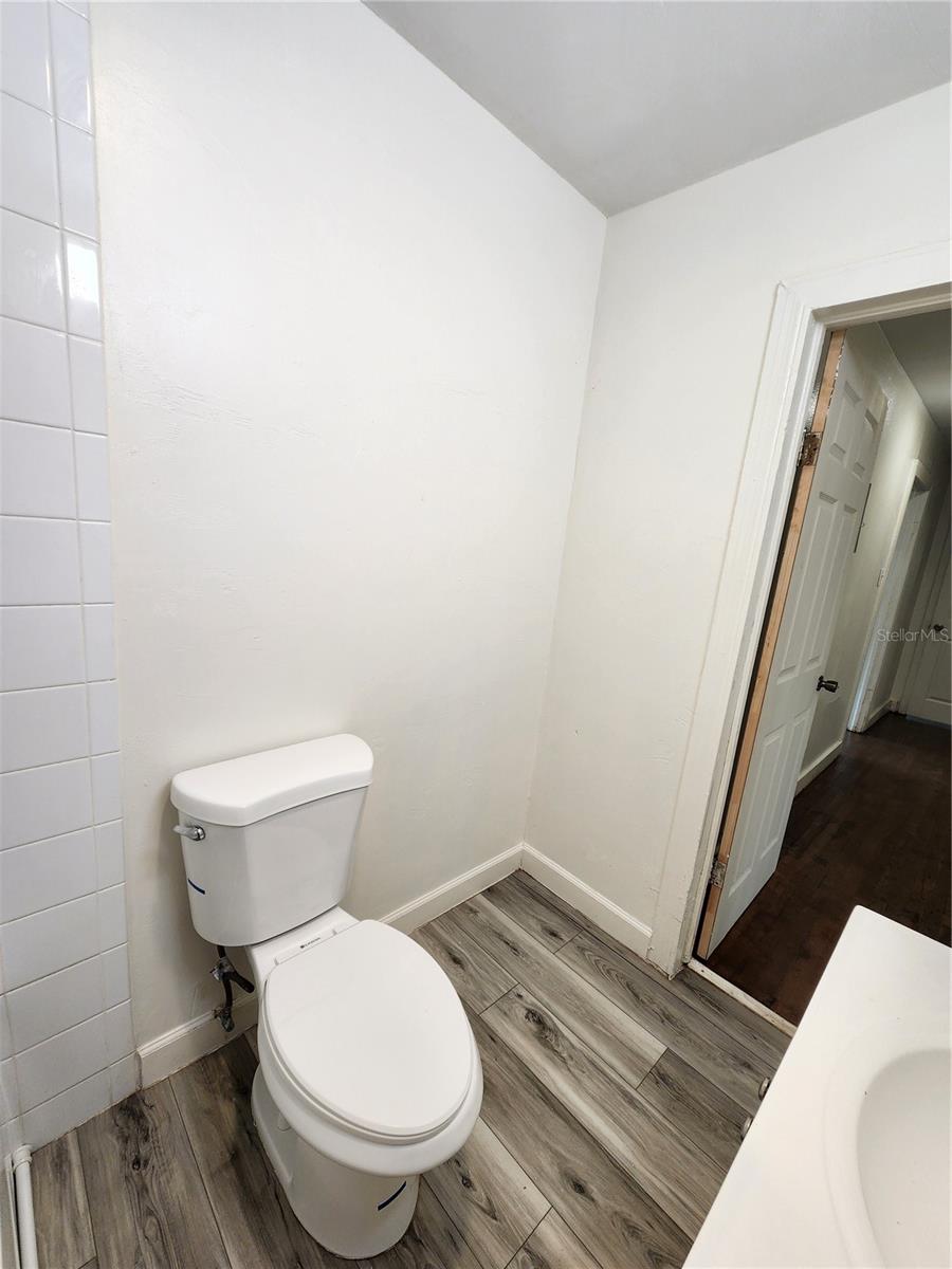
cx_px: 476
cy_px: 634
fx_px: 477
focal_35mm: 13
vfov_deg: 106.2
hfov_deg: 89.9
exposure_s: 1/60
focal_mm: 2.2
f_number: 2.2
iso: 100
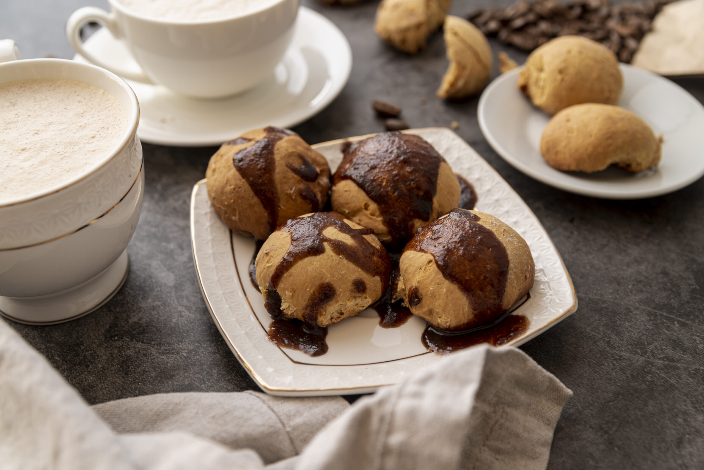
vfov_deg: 31.2
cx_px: 352
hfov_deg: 45.4
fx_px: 841
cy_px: 235
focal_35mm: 43
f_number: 5
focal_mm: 43
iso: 100
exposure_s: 1/40
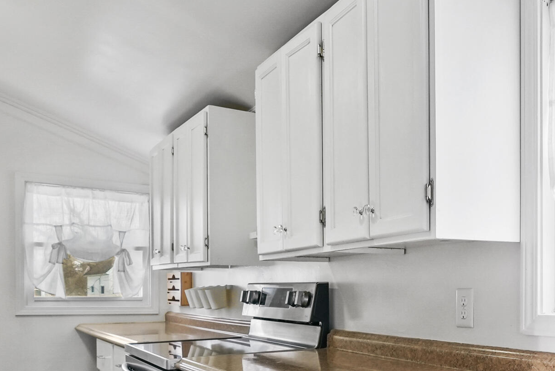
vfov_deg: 34.8
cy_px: 299
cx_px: 398
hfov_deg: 50.3
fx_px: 571
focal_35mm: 37
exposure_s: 1/13
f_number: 9
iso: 2000
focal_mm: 15
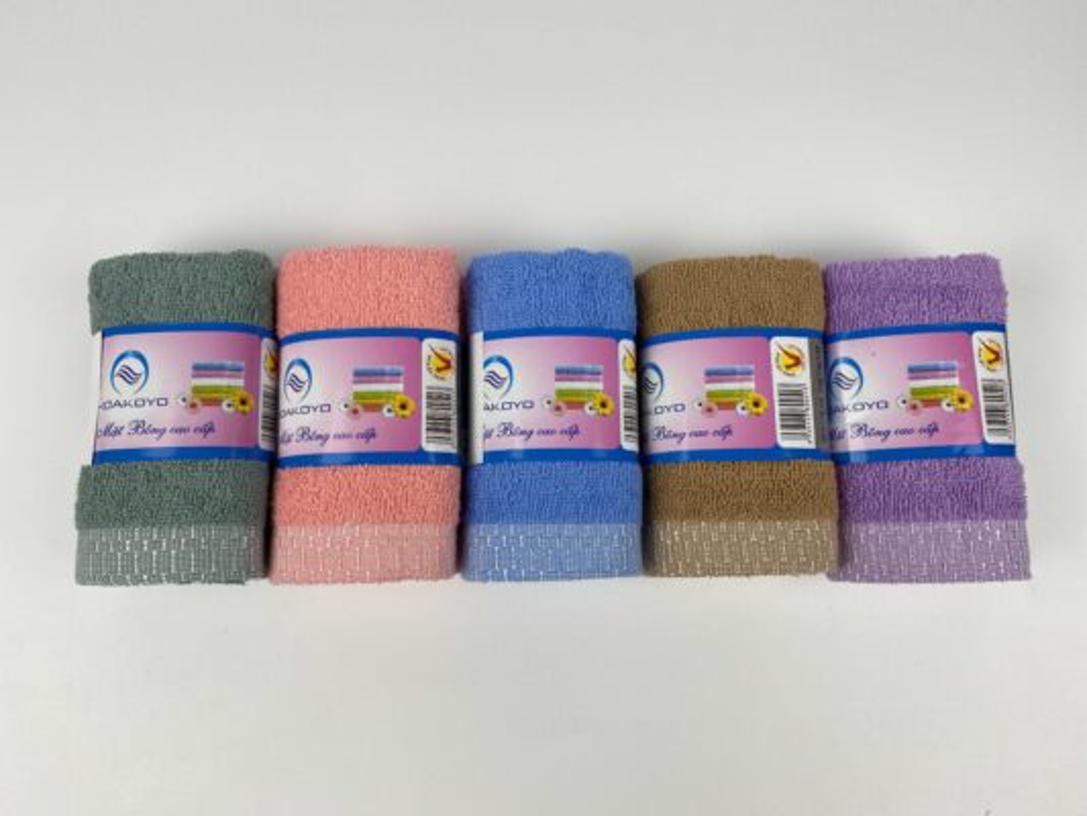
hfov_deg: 67.3
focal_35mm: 26
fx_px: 817
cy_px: 408
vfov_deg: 53.1
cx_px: 544
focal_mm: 4.25
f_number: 1.8
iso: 32
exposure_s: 1/330
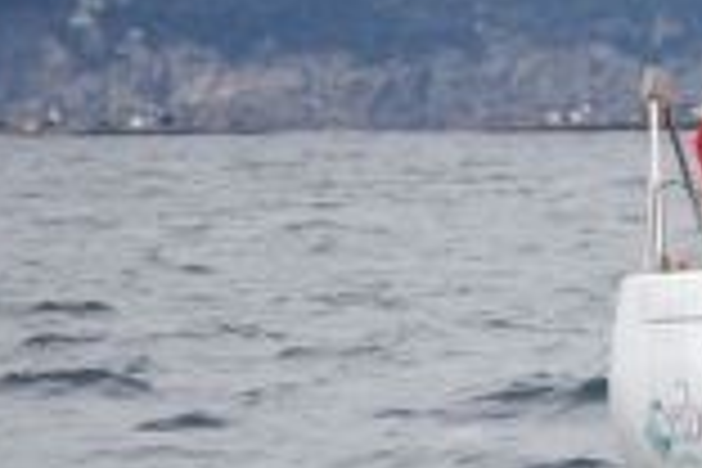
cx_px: 1526
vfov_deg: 1.7
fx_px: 15785
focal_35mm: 810
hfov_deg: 2.5
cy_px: 2
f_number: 5.6
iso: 200
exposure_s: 1/500
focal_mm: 105
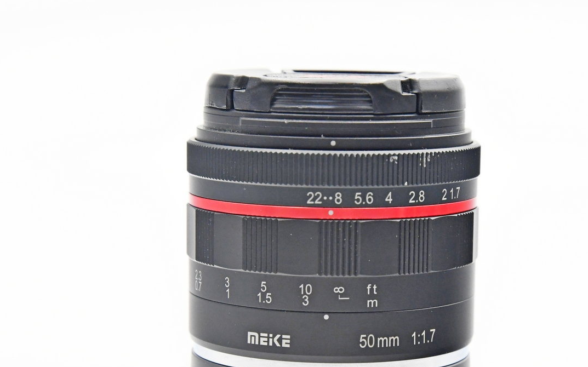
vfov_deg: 10.6
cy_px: 237
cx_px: 330
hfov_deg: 16.8
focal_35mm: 124
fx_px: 1987
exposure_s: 1/125
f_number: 7.1
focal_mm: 58
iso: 1600
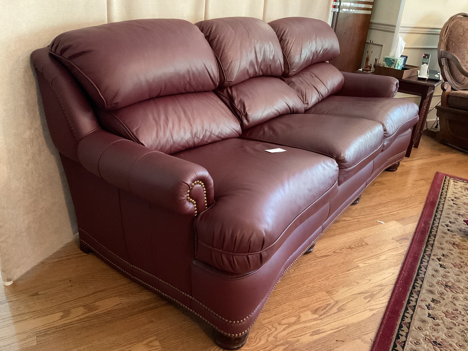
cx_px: 234
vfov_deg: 48.2
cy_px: 176
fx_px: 392
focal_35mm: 29
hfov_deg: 61.7
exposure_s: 1/30
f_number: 1.8
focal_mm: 3
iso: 500
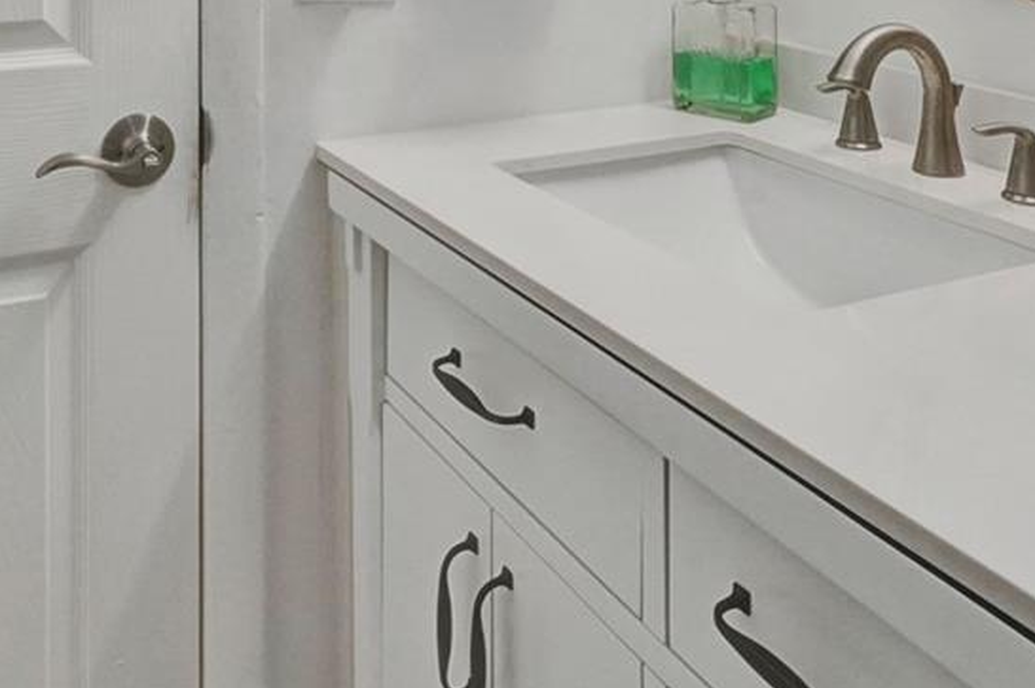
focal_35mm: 41
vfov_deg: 27.2
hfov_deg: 47.3
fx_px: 1178
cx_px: 438
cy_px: -209
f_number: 14
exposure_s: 1/250
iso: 1600
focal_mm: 14
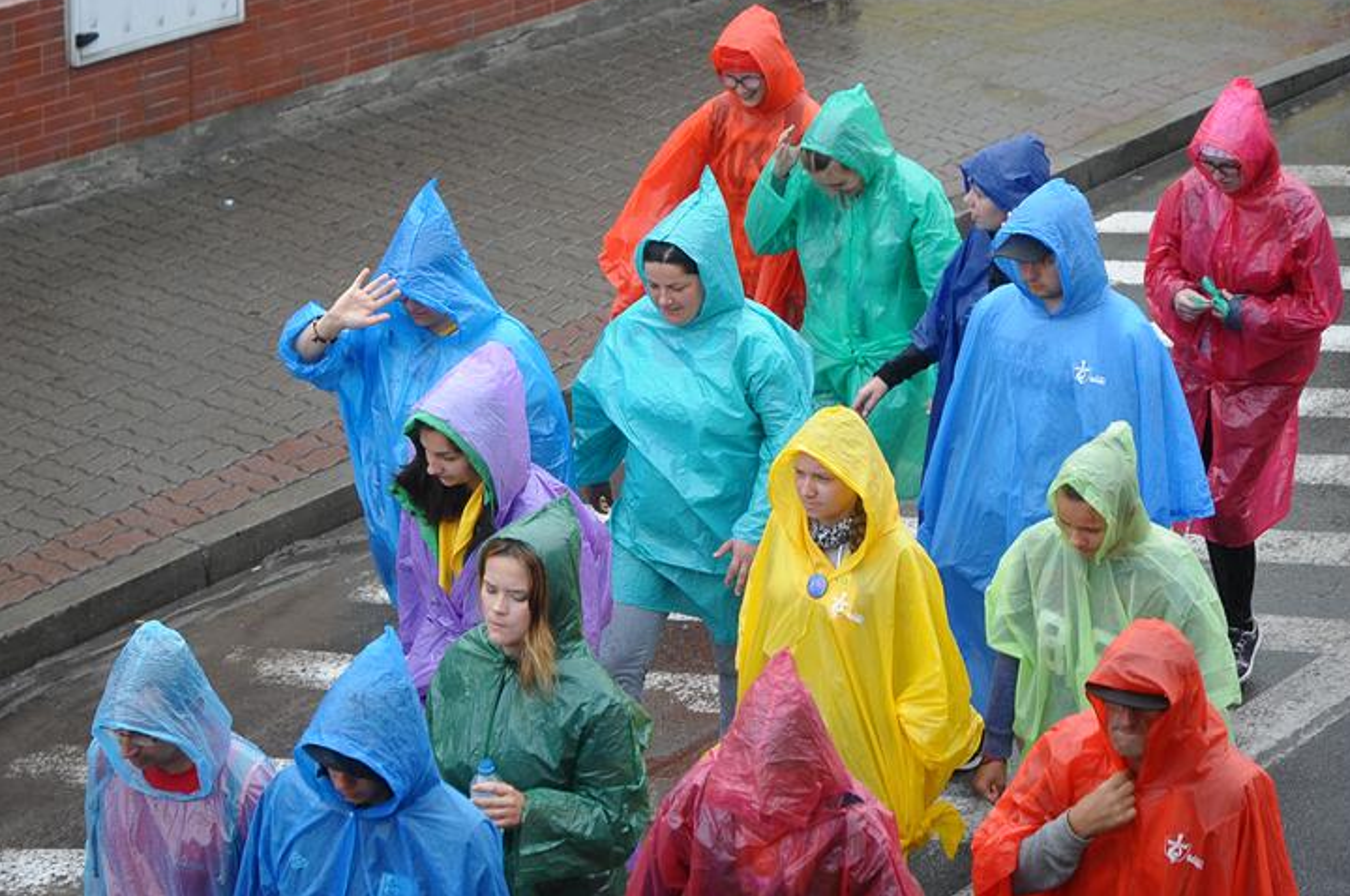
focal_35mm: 124
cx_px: 701
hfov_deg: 16.5
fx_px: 4644
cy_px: 380
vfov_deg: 11.0
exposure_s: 1/250
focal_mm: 70
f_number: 4.5
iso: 800
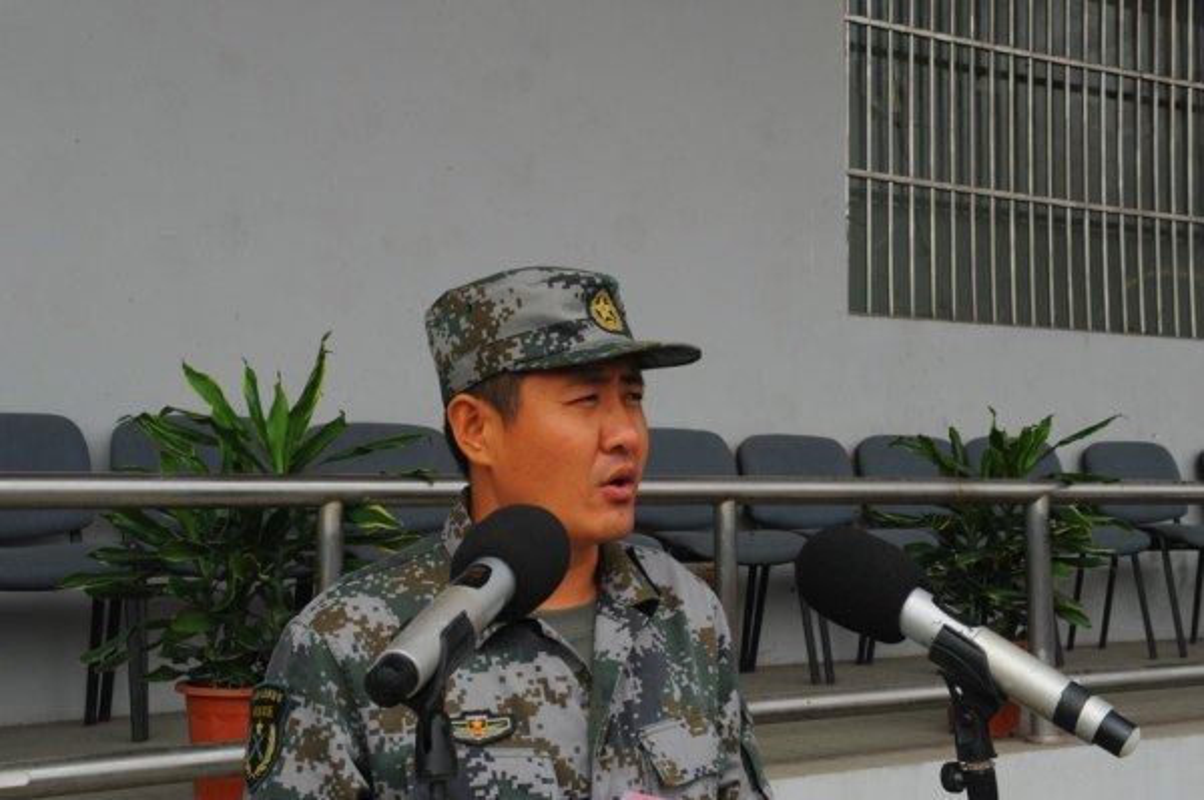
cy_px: 400
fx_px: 1671
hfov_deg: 39.6
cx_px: 602
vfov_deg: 26.9
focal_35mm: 50
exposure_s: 1/160
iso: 800
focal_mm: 50
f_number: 20
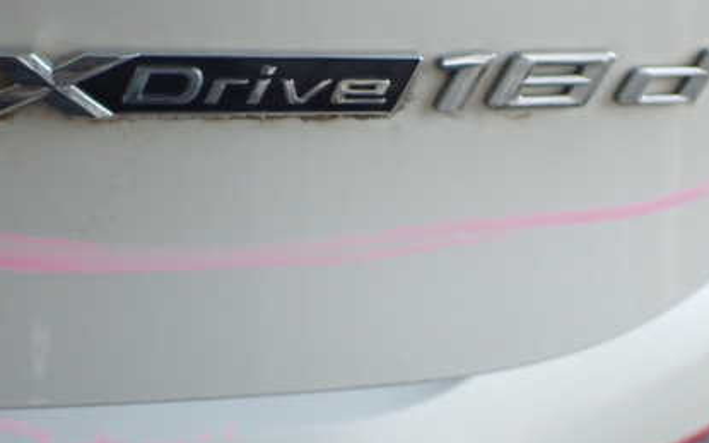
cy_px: 108
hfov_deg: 43.5
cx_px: 335
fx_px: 888
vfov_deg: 27.6
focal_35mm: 46
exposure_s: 1/80
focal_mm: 5.4
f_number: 2.3
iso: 800
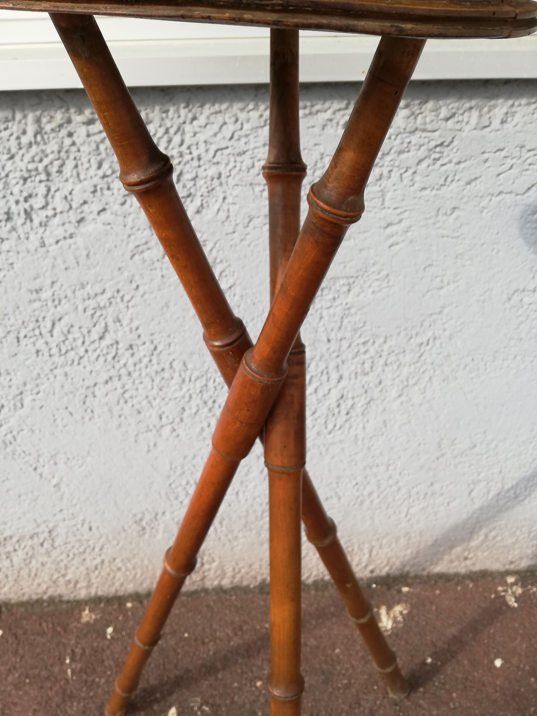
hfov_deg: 53.1
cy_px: 358
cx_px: 268
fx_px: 538
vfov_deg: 67.3
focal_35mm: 26
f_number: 2.2
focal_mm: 3.81
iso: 50
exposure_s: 1/259
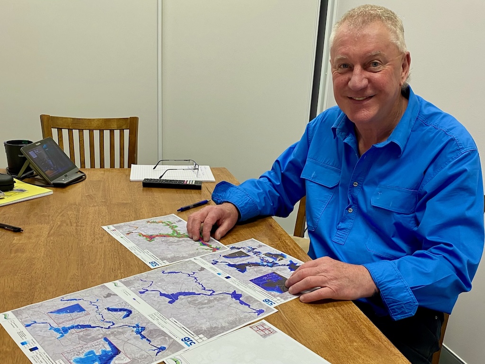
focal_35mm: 26
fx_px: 364
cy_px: 182
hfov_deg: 67.3
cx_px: 242
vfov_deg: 53.1
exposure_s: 1/50
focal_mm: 4.25
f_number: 1.8
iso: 80
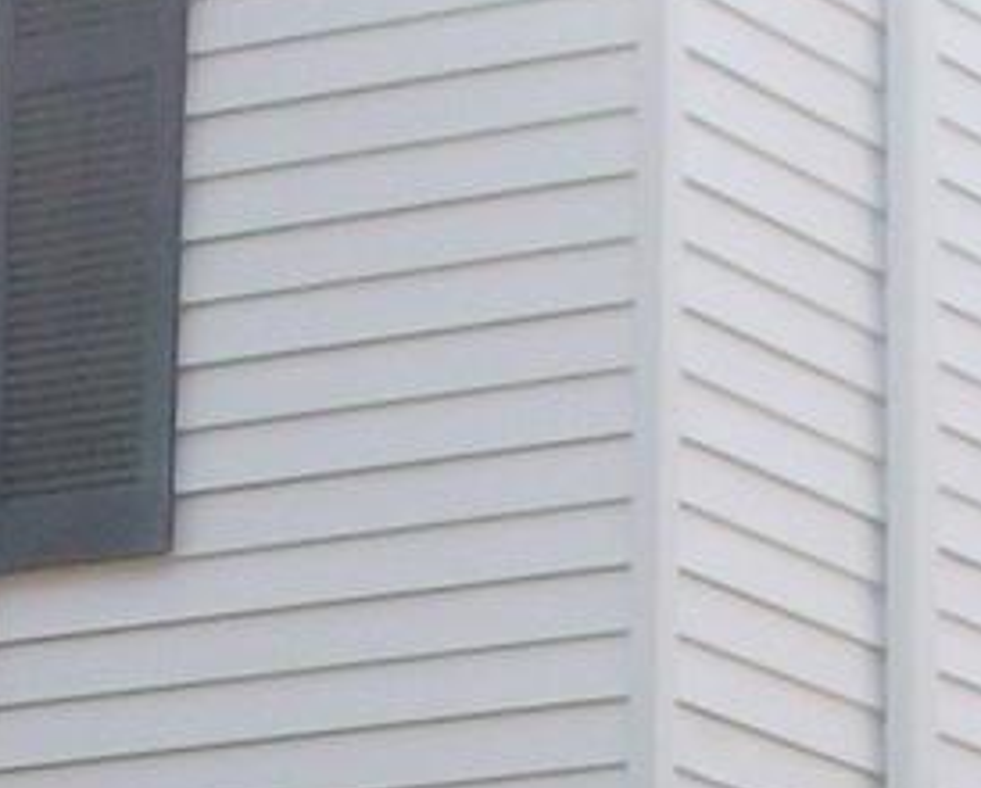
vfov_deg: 5.9
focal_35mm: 255
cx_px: 329
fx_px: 7414
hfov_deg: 7.6
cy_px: 1841
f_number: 5.6
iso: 80
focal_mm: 6.3
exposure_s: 1/320
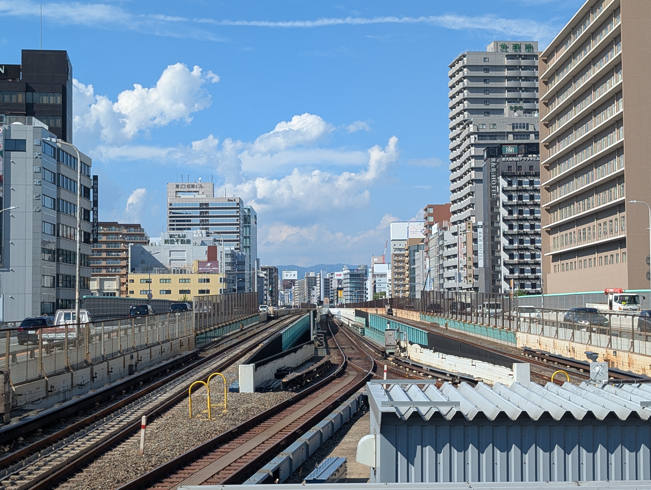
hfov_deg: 34.3
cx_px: 293
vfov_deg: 26.2
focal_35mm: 56
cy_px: 228
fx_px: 1055
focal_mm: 6.9
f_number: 1.68
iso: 21
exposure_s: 1/978
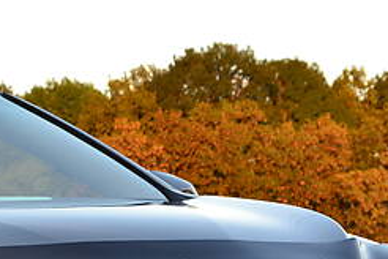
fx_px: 2630
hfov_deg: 8.3
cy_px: 328
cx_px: -112
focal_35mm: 244
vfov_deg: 5.6
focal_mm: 50
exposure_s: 1/60
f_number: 8
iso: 400
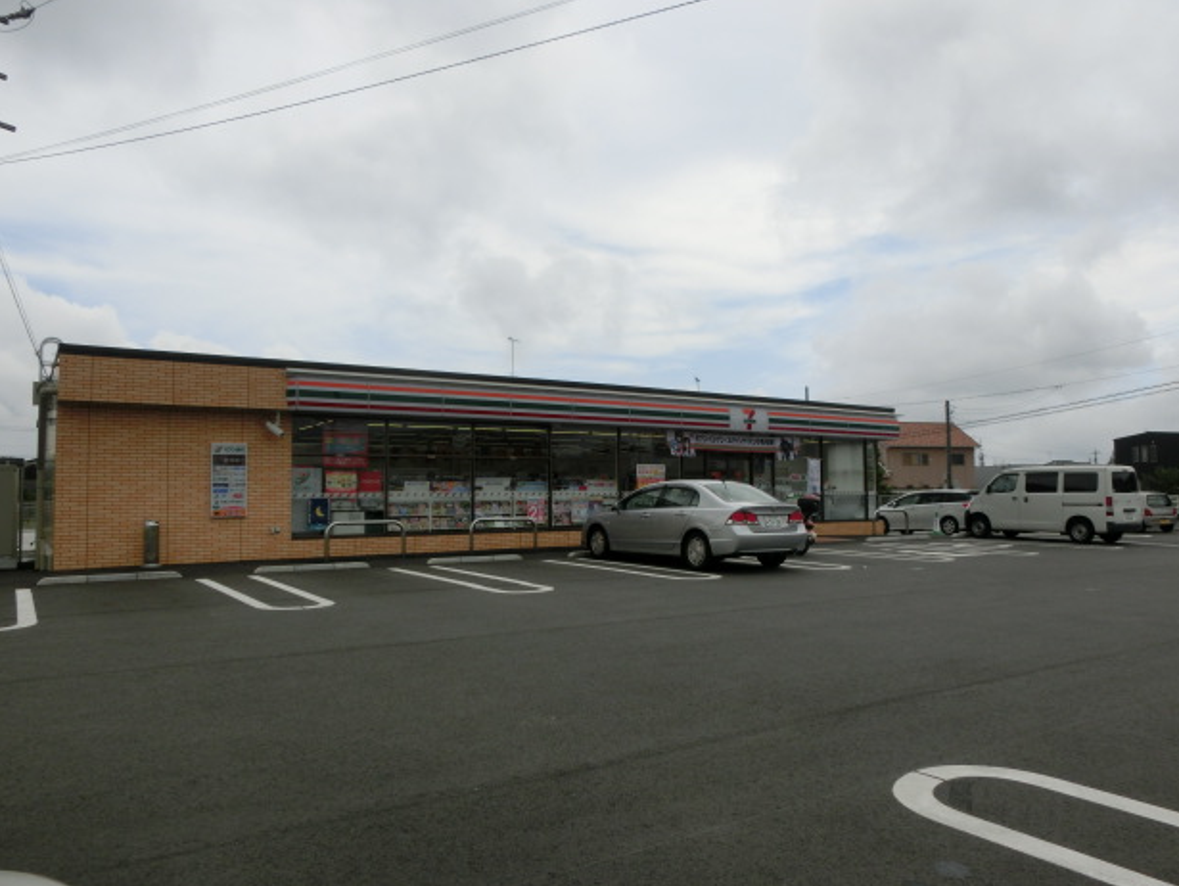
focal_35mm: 26
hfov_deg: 67.3
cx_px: 610
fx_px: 886
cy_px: 443
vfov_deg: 53.1
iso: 80
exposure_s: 1/250
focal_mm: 4.43
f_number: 8
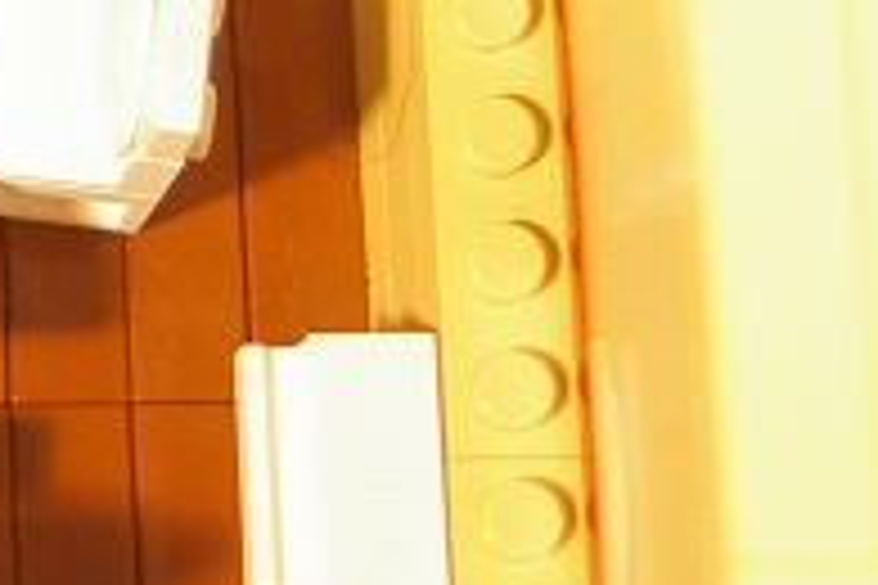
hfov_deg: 9.5
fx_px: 5072
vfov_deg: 6.6
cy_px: 81
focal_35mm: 208
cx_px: -608
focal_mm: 36
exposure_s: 1/60
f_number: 6.7
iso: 800
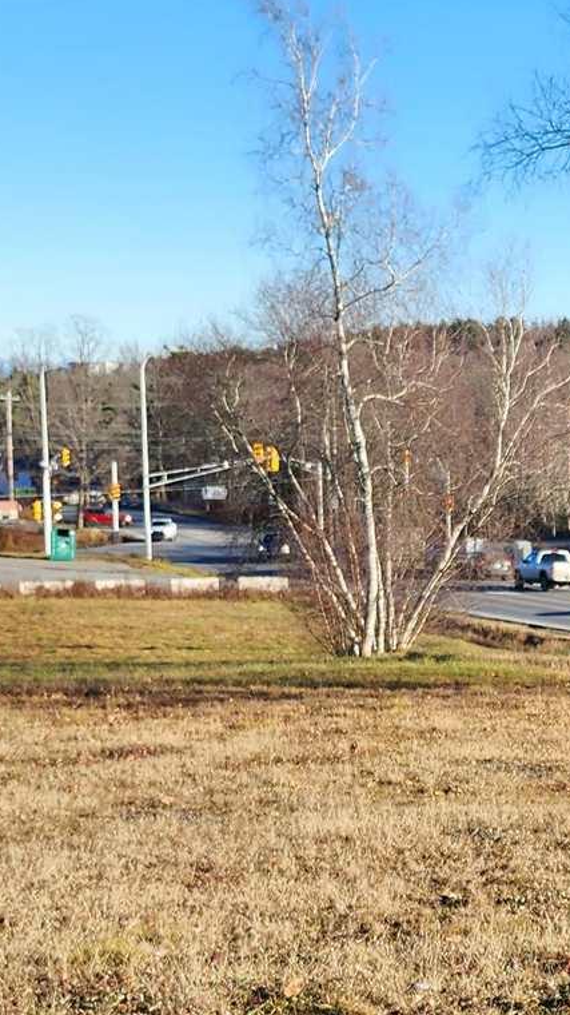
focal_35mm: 76
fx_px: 2044
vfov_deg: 27.6
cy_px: 740
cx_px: 589
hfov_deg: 15.5
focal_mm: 6.4
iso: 12
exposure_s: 1/559
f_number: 1.8
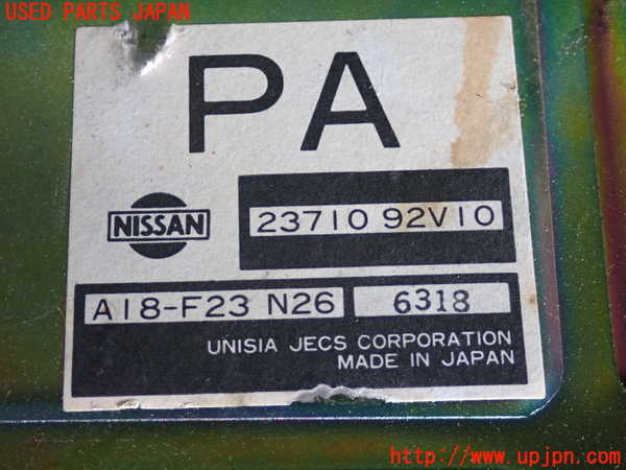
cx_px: 313
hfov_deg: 29.0
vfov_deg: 21.9
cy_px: 235
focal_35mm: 67
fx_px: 1212
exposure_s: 1/60
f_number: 3.8
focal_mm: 11.88
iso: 400
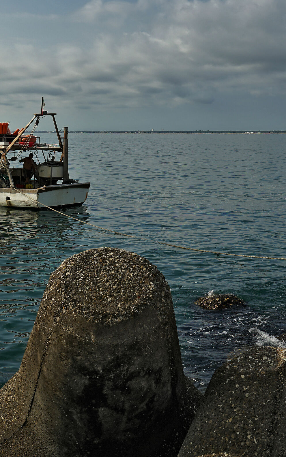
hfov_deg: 23.9
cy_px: 227
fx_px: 673
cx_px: 92
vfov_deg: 37.5
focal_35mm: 54
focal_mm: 35
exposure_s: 1/500
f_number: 8
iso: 100
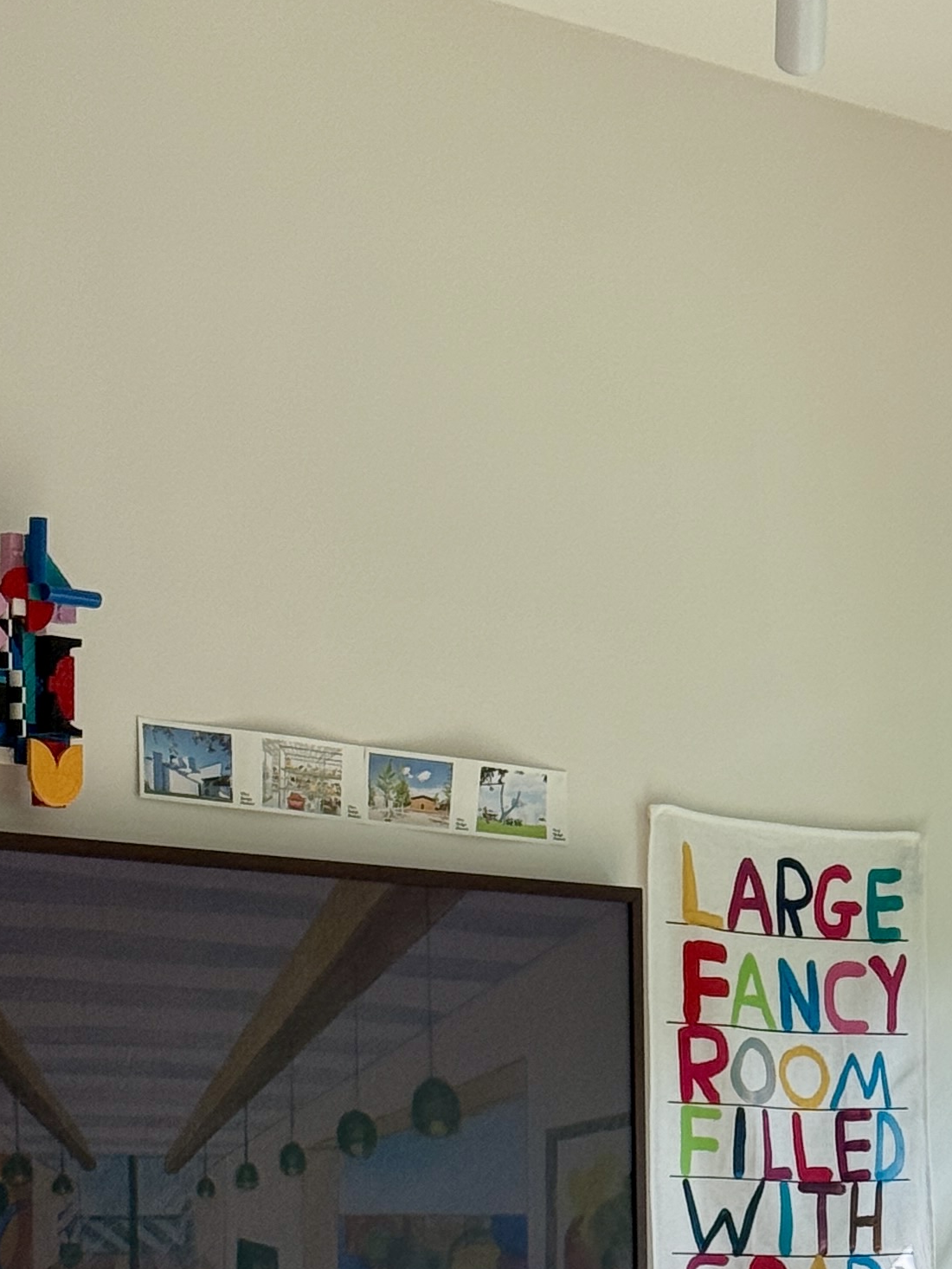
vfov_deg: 14.7
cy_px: 1306
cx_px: 1117
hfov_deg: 11.0
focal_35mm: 132
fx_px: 4839
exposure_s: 1/493
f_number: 1.78
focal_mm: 6.76
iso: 64
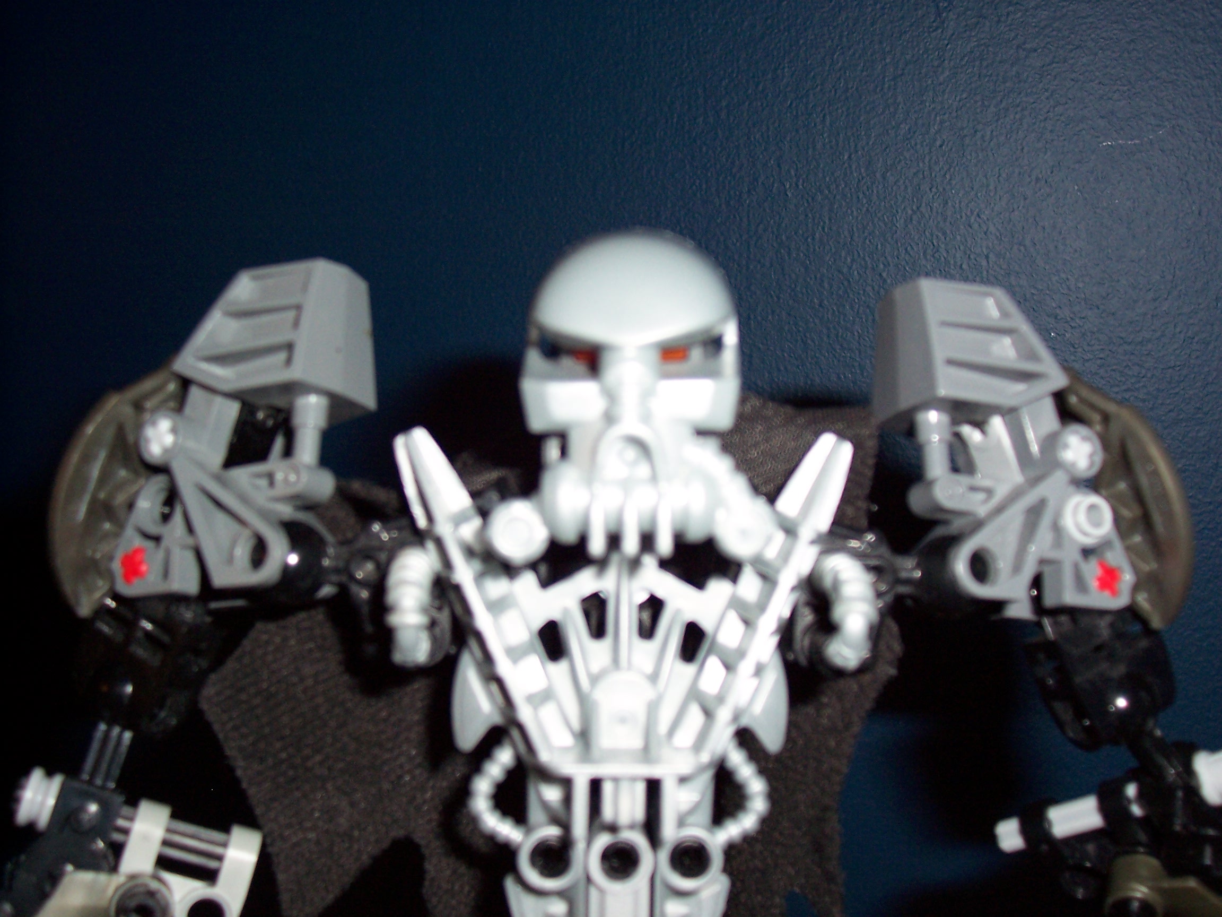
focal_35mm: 42
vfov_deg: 34.3
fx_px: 1483
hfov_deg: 44.8
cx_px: 611
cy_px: 458
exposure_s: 1/60
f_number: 3
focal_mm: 7
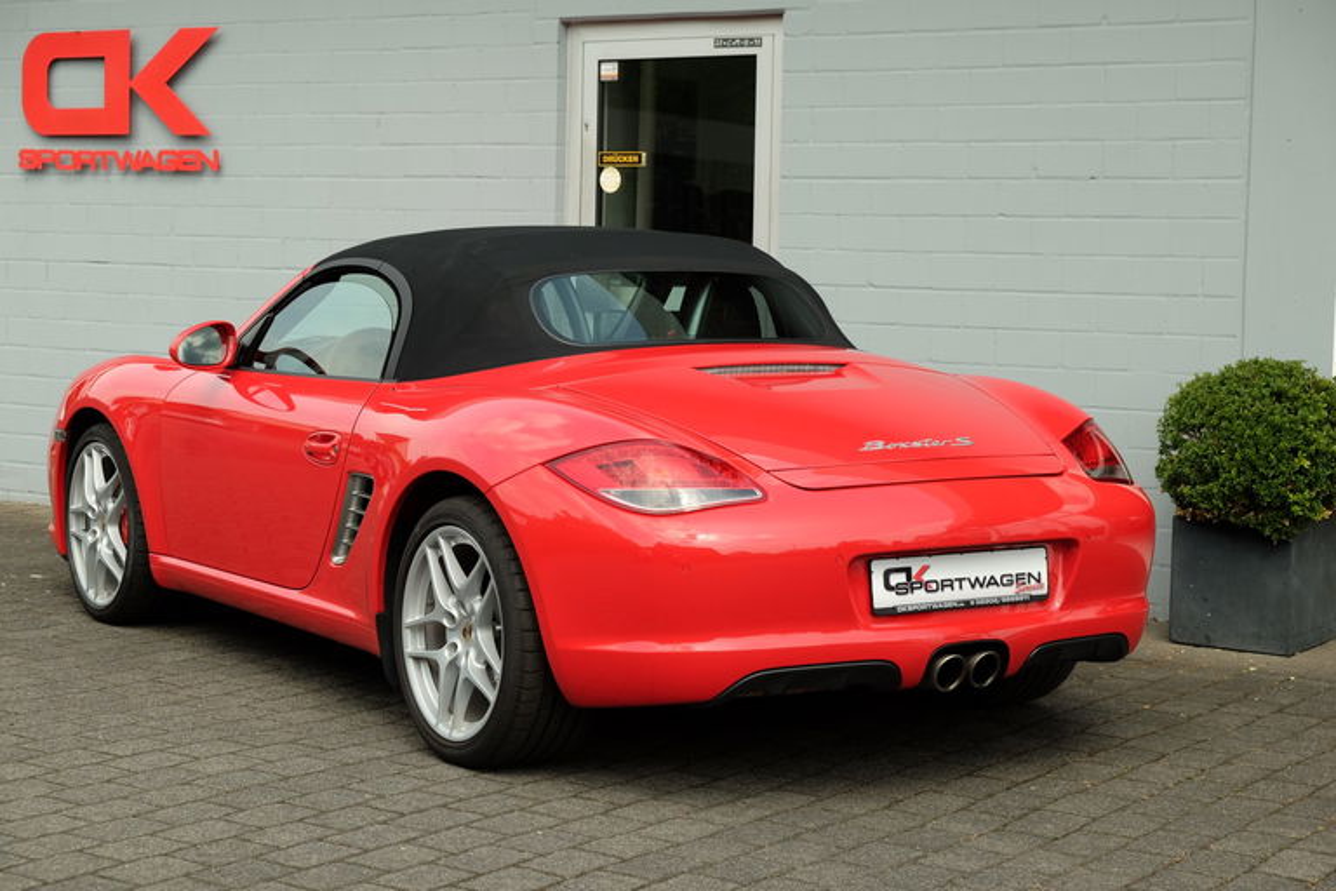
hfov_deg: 29.2
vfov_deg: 19.7
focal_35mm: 69
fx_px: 2560
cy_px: 446
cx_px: 668
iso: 200
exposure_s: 1/320
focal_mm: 46.3
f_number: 5.6
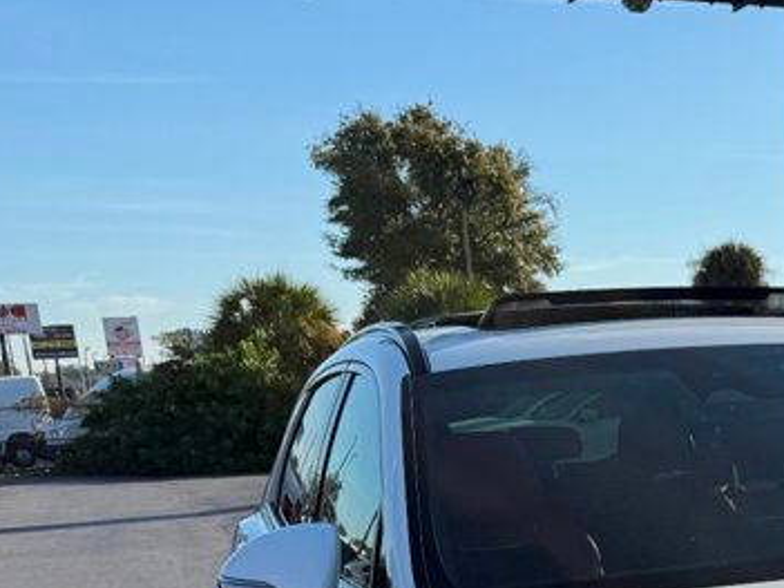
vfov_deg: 19.3
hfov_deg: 25.0
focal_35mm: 70
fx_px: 1585
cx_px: 945
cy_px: 783
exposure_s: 1/4975
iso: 80
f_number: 1.78
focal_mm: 6.76
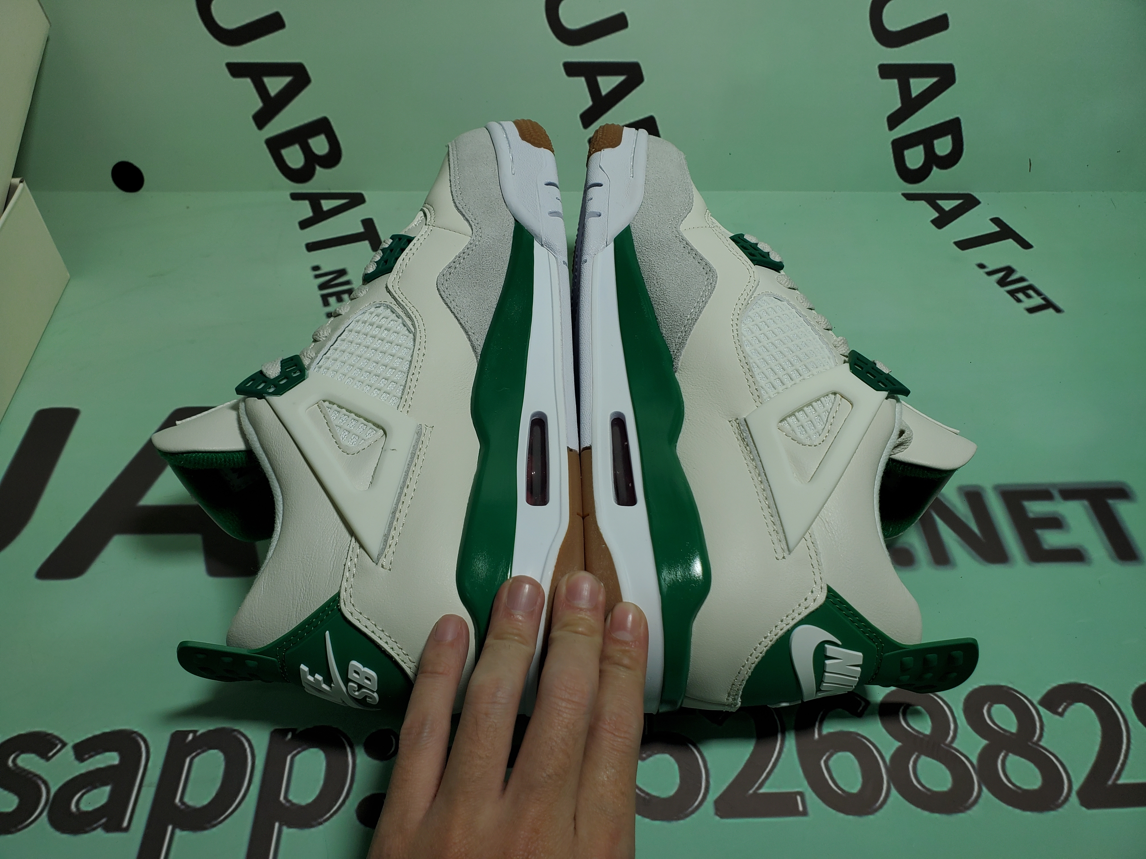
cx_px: 573
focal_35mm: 26
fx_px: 861
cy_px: 430
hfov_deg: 67.3
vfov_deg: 53.1
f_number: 2.4
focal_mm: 4.3
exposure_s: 1/505
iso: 50
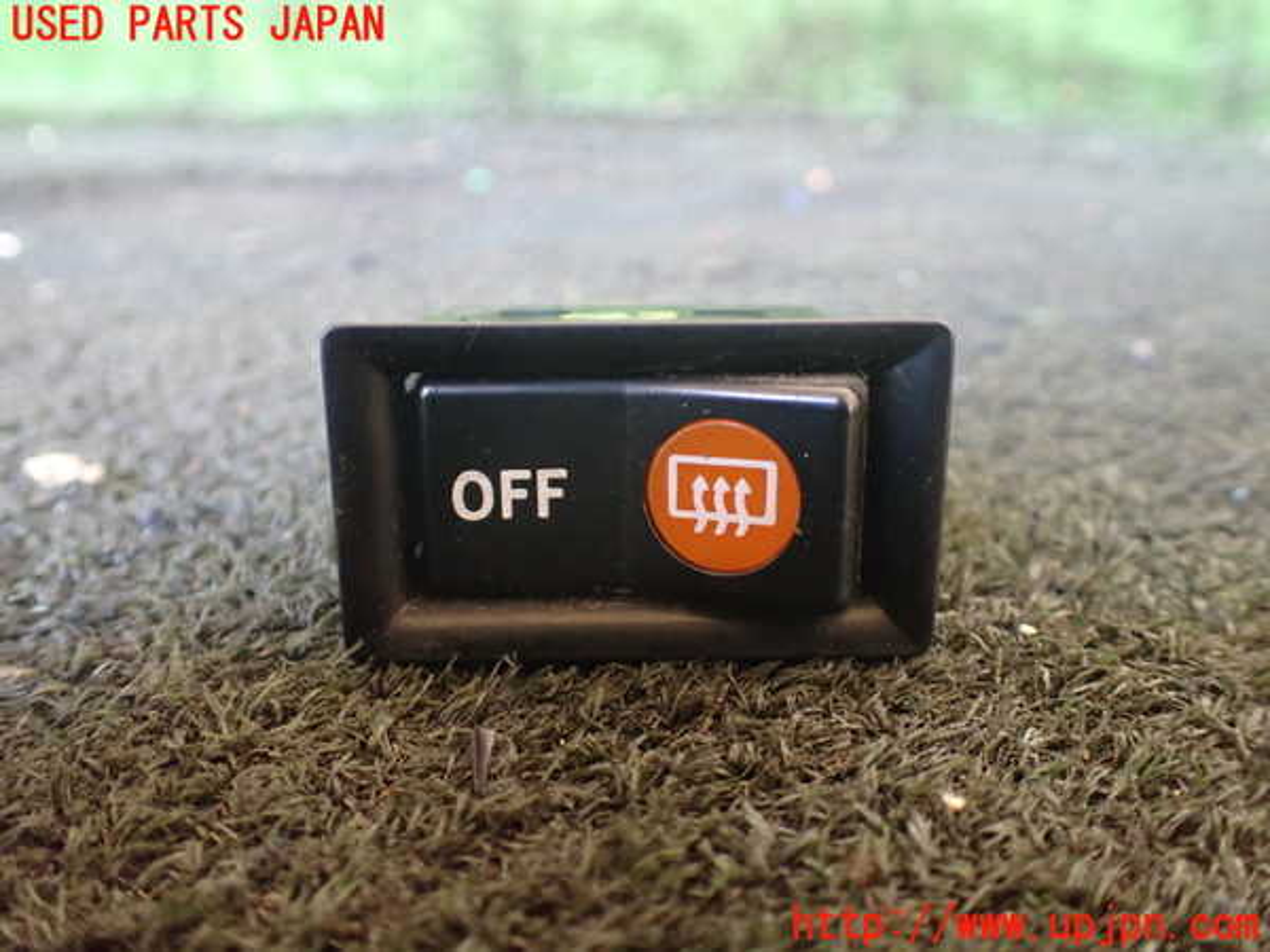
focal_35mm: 30
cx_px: 635
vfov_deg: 46.8
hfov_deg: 60.0
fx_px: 1101
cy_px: 476
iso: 1000
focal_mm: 5.4
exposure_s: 1/30
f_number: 2.3
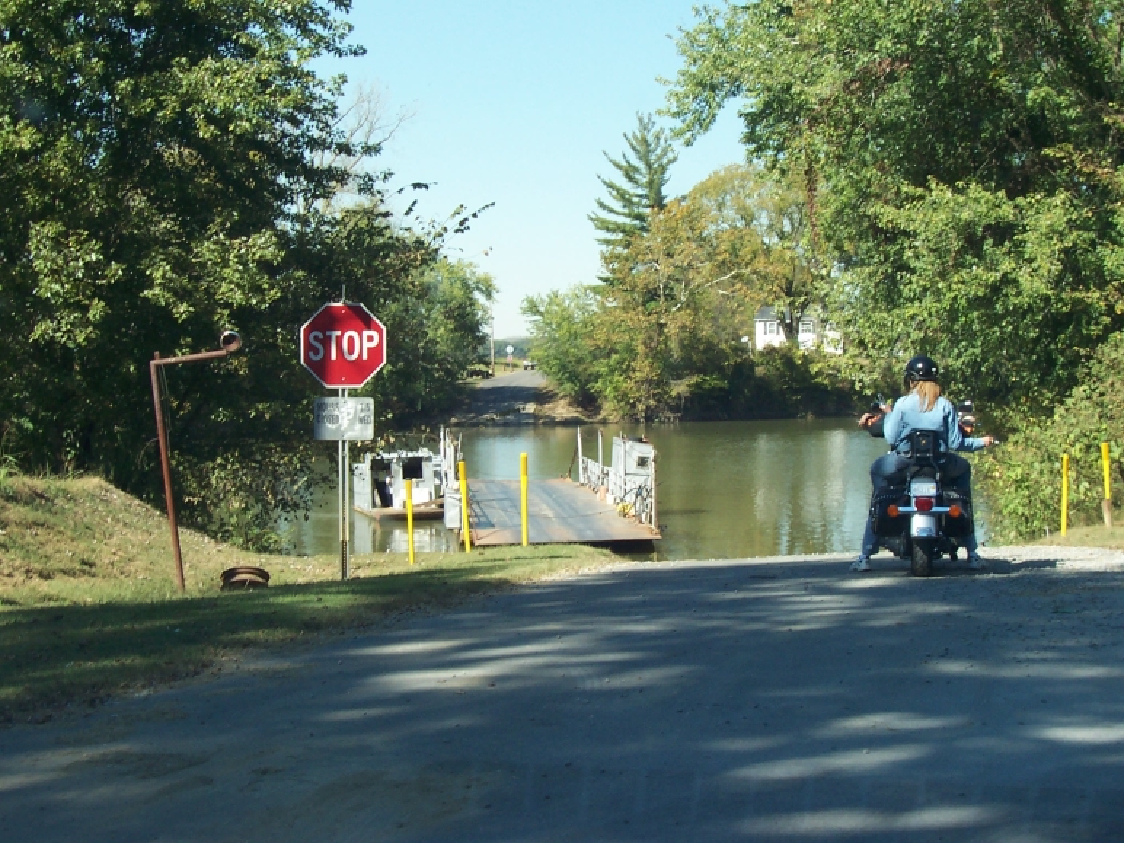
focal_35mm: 57
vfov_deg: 25.7
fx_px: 1851
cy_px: 422
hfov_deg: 33.8
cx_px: 562
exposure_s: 1/125
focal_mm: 8.6
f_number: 6.7
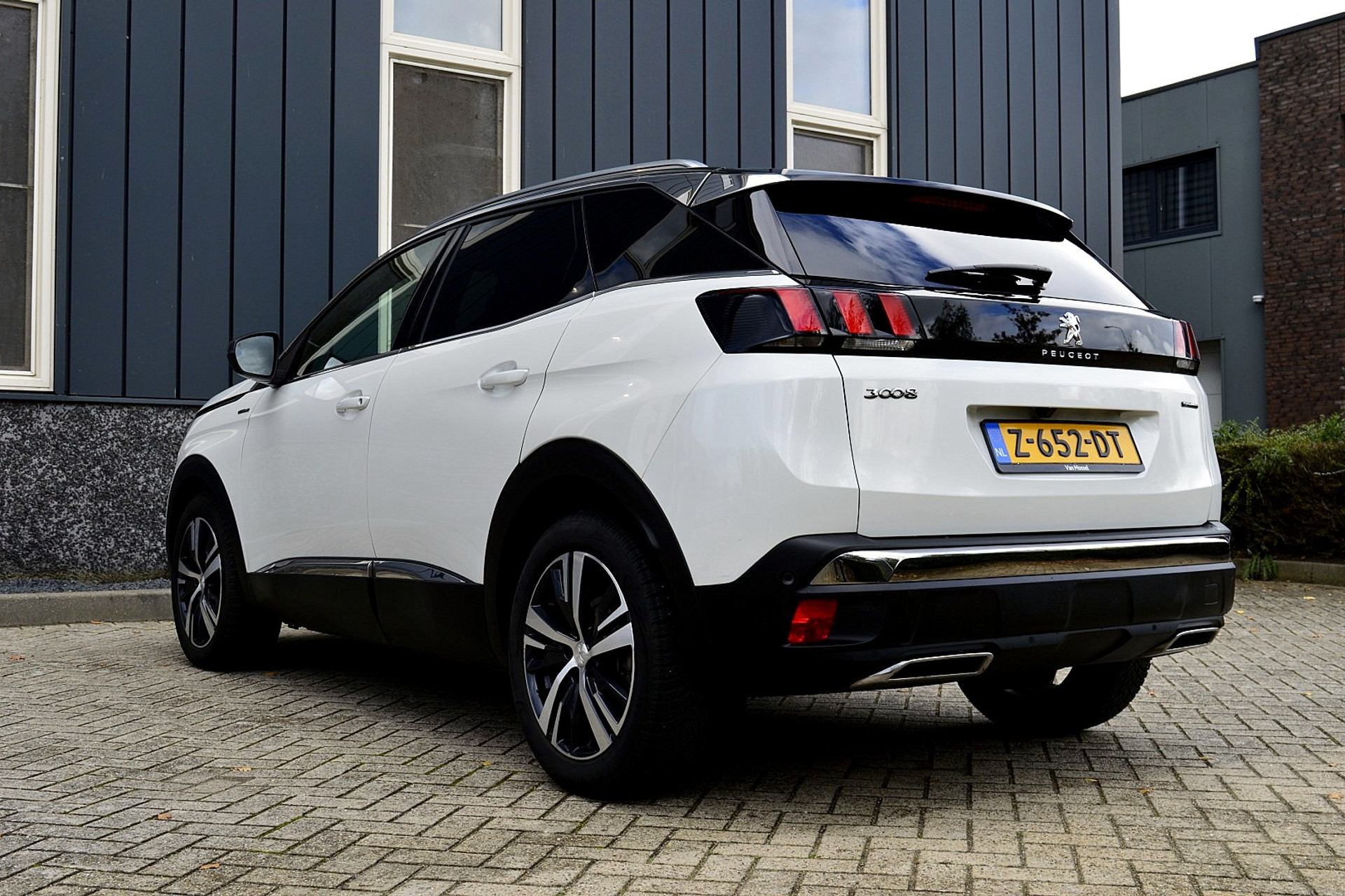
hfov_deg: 46.4
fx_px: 1569
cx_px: 672
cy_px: 448
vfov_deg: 31.9
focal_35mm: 42
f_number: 9
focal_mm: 28
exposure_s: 1/160
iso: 400
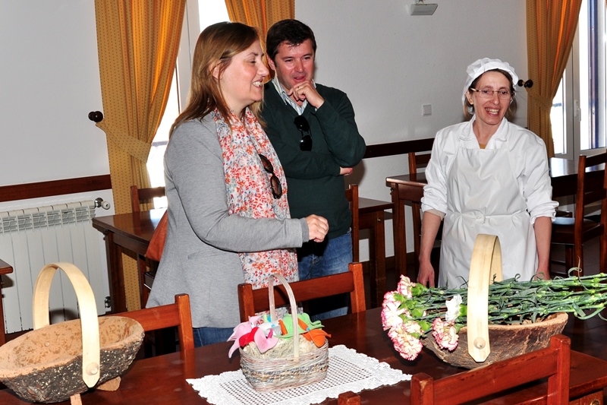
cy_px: 202
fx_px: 632
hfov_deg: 51.3
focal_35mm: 38
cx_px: 304
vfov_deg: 35.5
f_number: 8
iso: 200
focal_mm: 25
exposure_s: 1/60
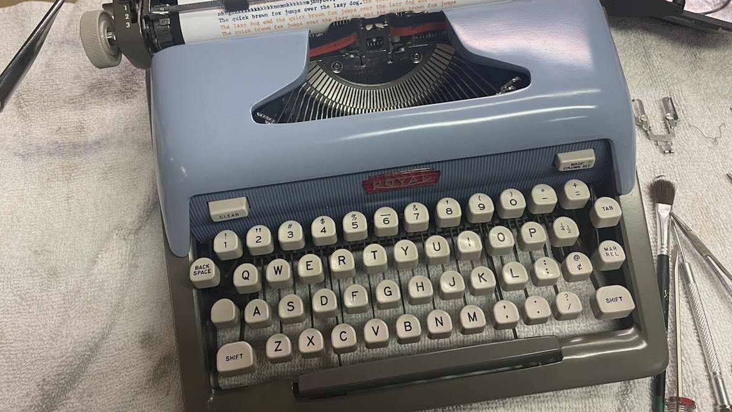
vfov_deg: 39.8
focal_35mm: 29
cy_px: 146
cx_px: 359
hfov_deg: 66.1
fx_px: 563
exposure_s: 1/60
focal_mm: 4.2
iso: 80
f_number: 1.6
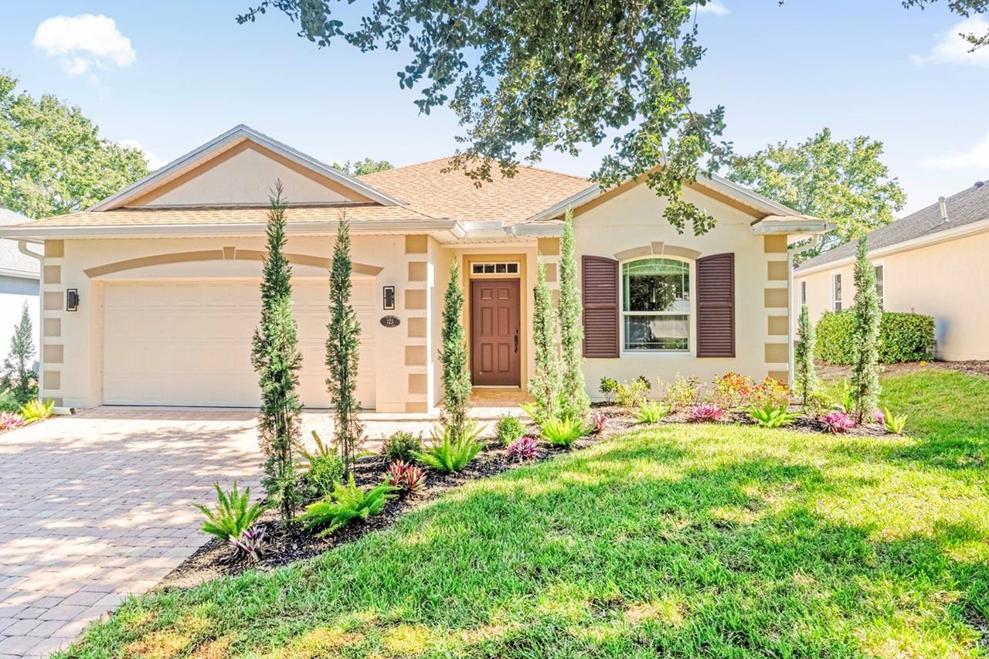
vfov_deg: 60.4
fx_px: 567
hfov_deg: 82.2
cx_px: 494
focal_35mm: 21
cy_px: 317
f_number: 9
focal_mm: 11
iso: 250
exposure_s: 1/3200
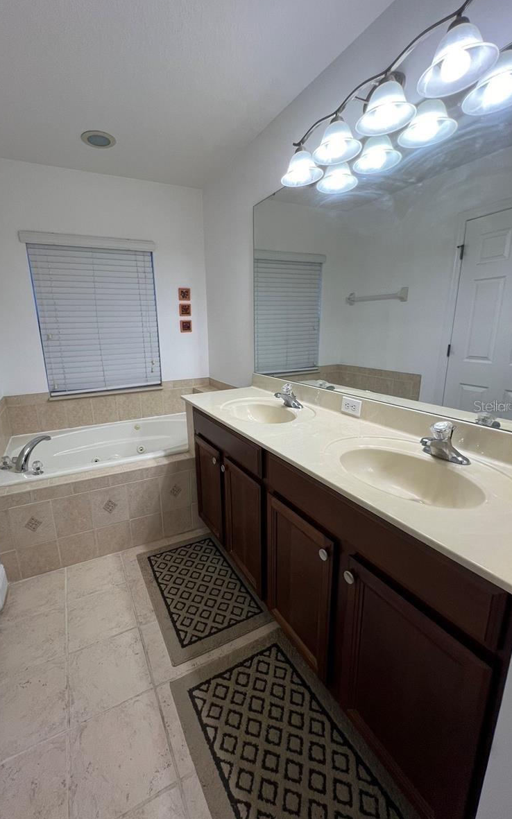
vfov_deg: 105.3
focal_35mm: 14
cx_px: 227
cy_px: 406
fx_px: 313
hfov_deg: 78.3
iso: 125
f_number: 1.8
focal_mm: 1.57
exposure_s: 1/120
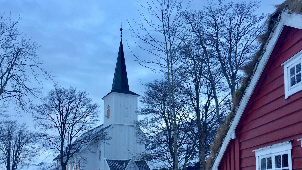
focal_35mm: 38
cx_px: 128
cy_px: 132
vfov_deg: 30.5
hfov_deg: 52.6
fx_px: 304
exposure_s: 1/50
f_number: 2.2
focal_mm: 4.15
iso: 40
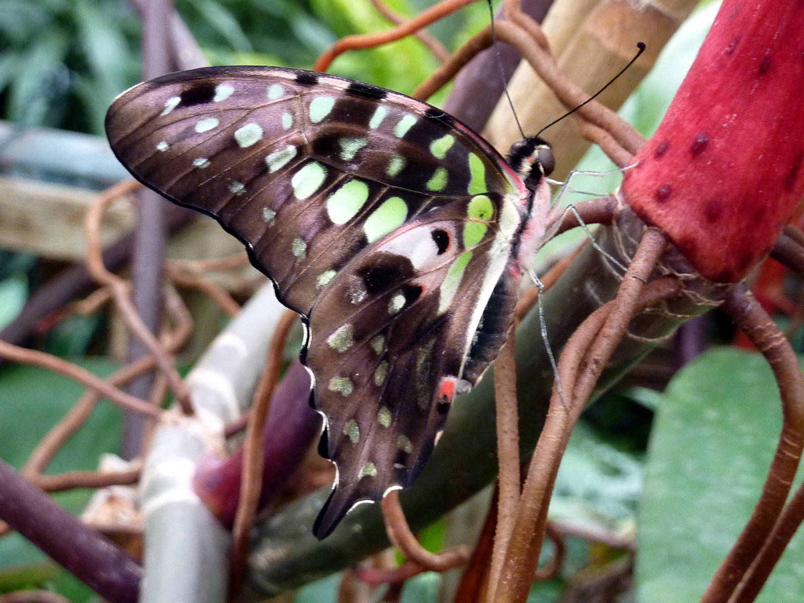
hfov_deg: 31.7
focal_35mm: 61
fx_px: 1417
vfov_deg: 24.0
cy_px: 302
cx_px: 402
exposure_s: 1/30
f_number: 3.7
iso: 250
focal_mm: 6.9
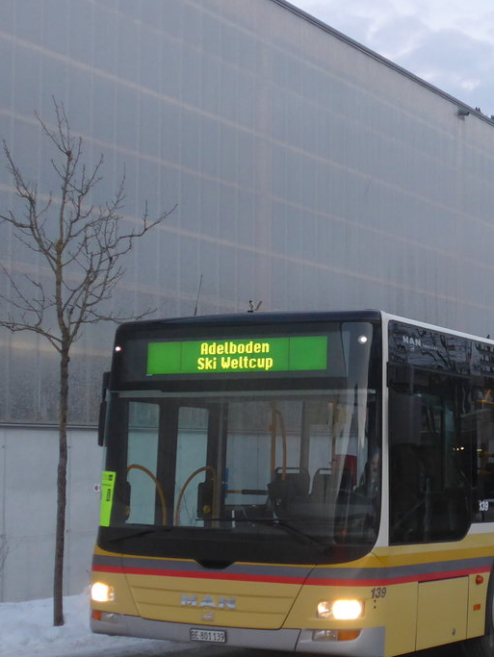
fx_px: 1369
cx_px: 379
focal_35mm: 72
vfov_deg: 27.0
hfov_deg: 20.3
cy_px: 344
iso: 400
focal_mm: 8.4
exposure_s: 1/125
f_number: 2.6
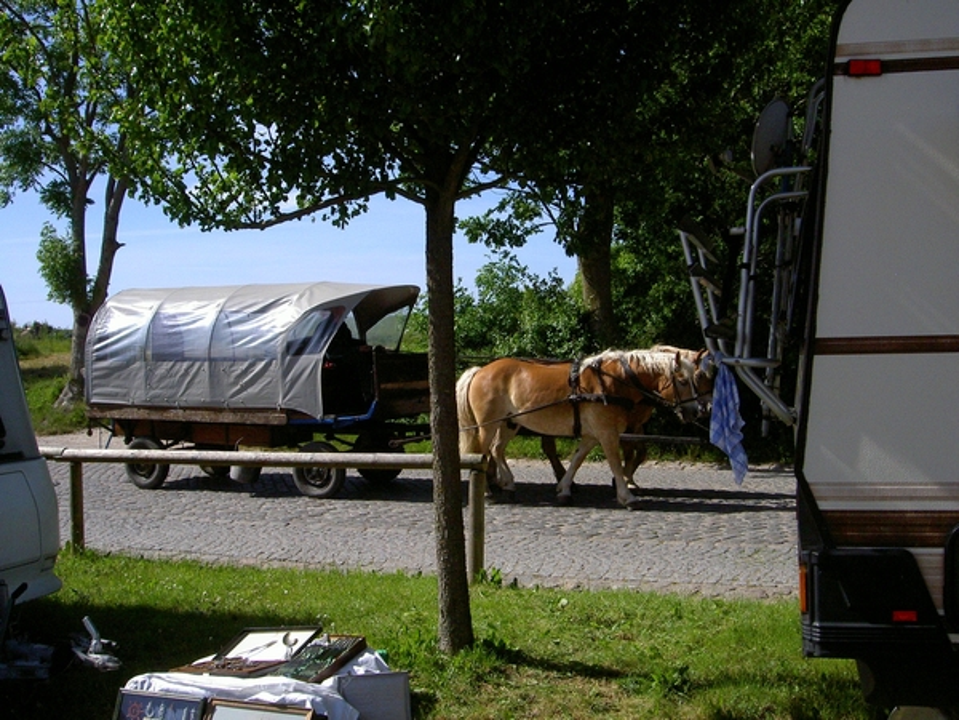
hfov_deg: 47.9
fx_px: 1080
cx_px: 480
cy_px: 360
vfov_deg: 36.8
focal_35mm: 39
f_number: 4.7
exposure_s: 1/2000
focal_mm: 8
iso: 200
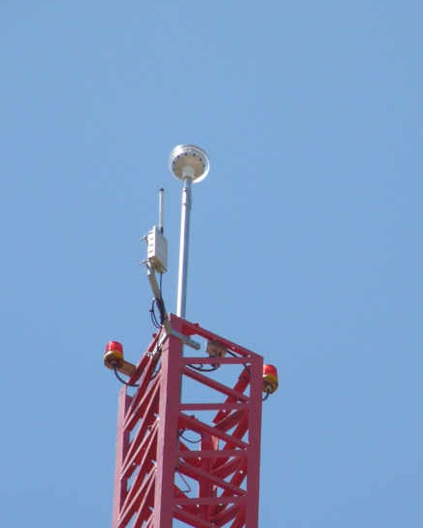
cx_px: 253
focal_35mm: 623
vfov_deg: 3.1
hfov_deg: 2.5
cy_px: 304
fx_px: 9741
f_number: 5
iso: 100
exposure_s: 1/800
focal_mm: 73.6
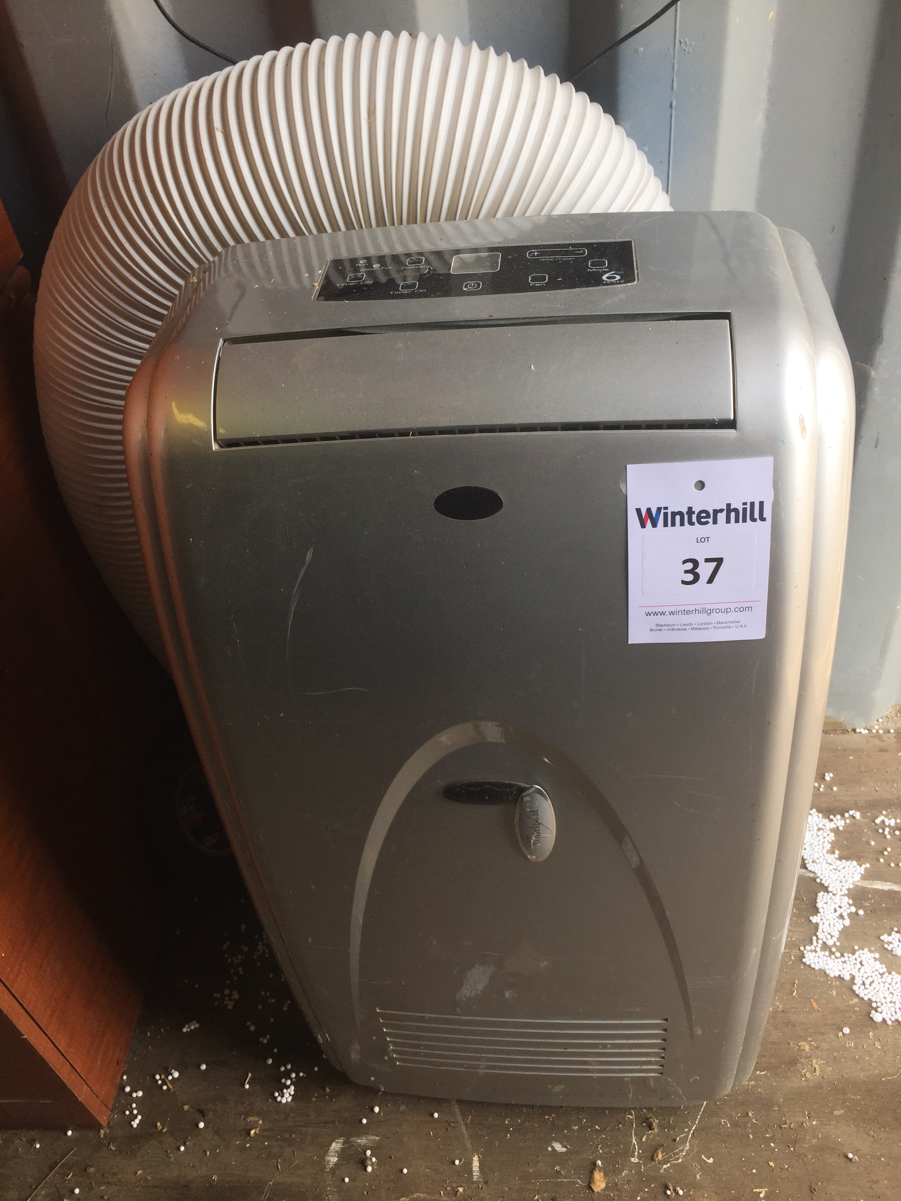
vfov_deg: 61.7
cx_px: 450
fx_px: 1006
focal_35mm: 29
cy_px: 600
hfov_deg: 48.2
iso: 32
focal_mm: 4.15
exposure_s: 1/302
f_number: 2.2
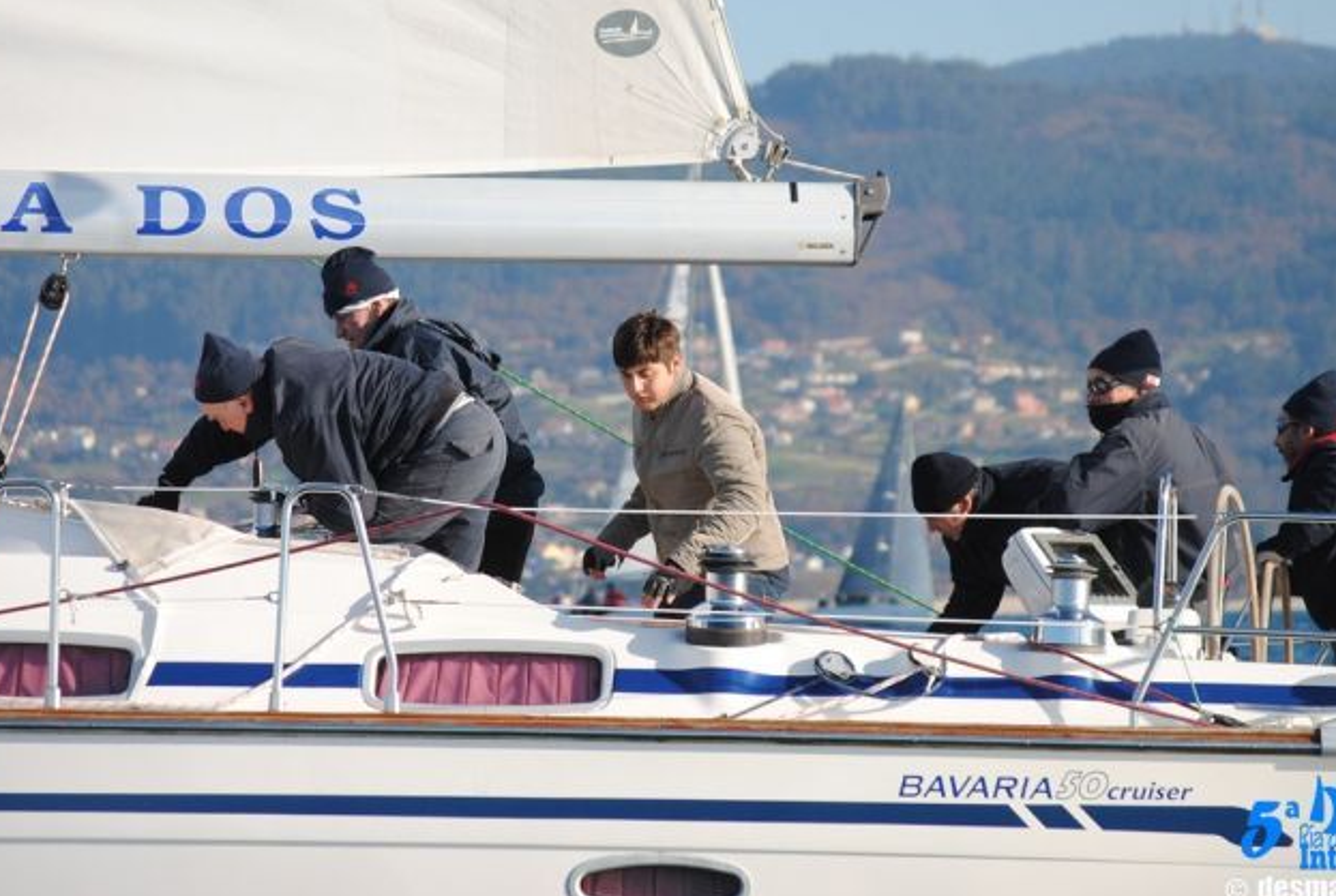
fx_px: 8738
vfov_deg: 5.9
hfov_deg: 8.7
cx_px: 624
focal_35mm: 235
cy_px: 346
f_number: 5.6
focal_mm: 122
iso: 125
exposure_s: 1/500
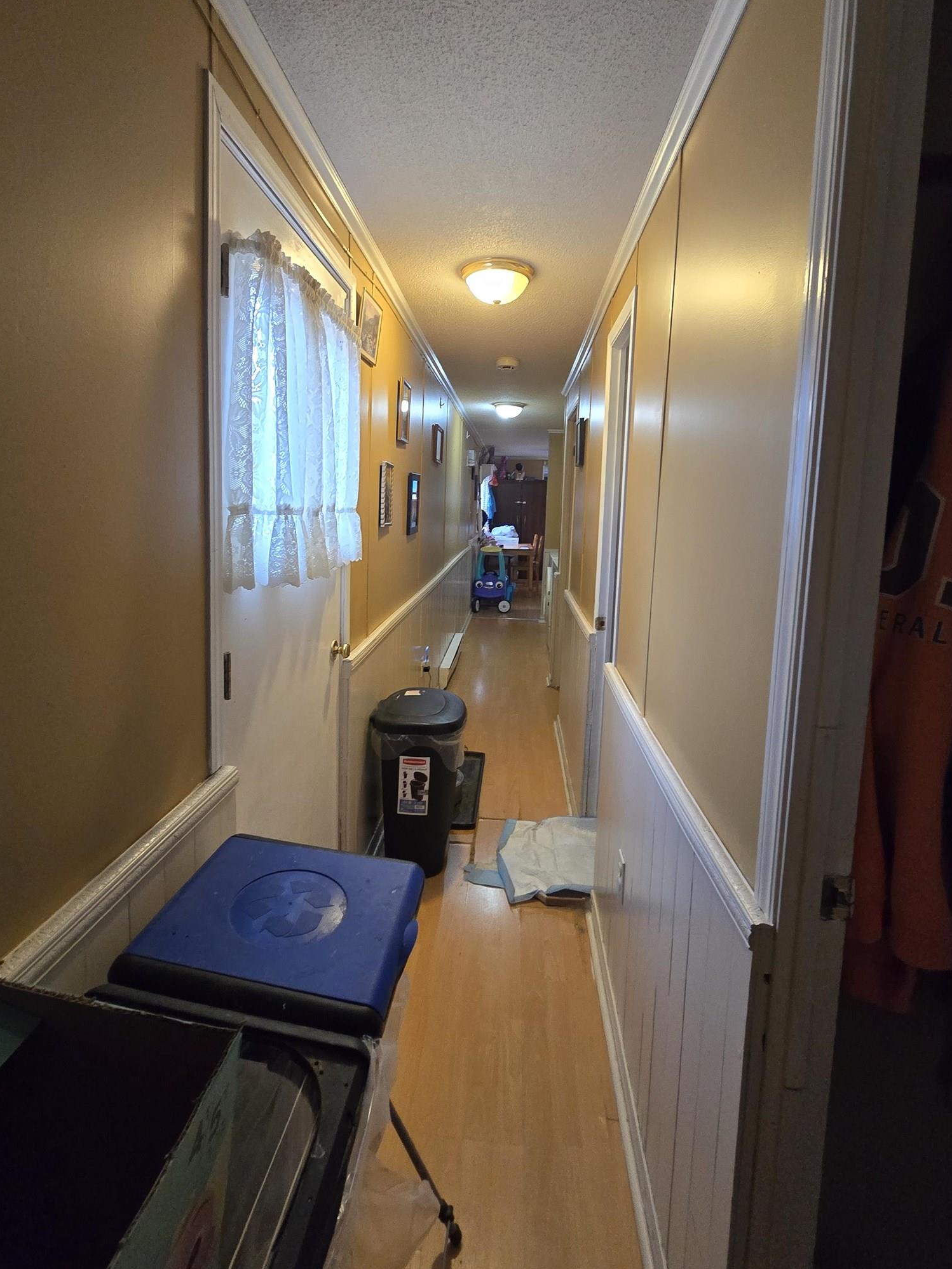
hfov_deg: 81.8
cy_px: 563
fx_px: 550
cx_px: 475
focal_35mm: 15
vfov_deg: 97.8
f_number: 2.2
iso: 500
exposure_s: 1/60
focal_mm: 2.2
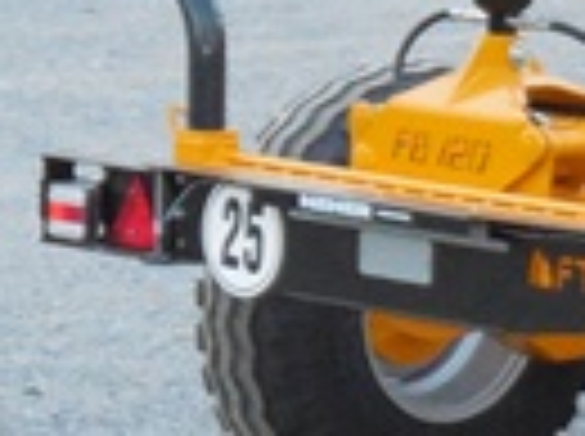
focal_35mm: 325
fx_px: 5482
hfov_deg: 6.0
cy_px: -247
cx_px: 1138
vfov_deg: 4.5
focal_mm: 10.9
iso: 900
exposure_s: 1/60
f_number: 4.2
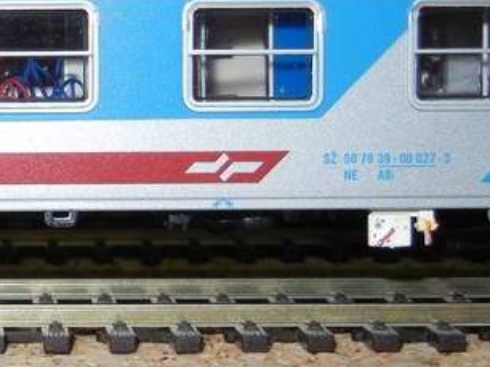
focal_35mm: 102
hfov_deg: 18.4
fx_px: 1443
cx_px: -78
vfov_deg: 14.5
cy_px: 117
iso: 200
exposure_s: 1/30
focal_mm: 7.1
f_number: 3.7
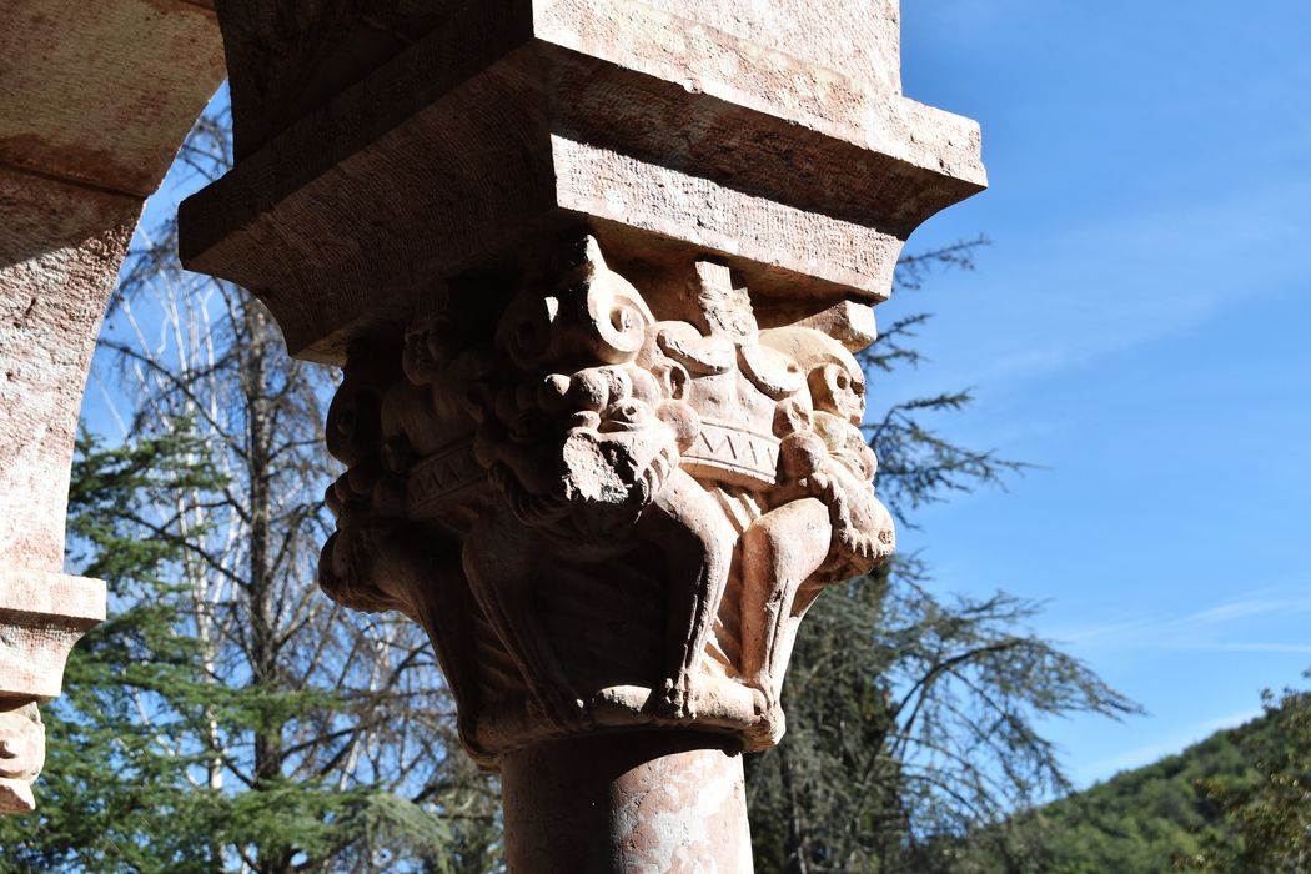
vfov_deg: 21.6
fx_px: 2294
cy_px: 437
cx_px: 656
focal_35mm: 63
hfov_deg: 31.9
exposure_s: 1/320
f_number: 9
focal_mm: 42
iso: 200
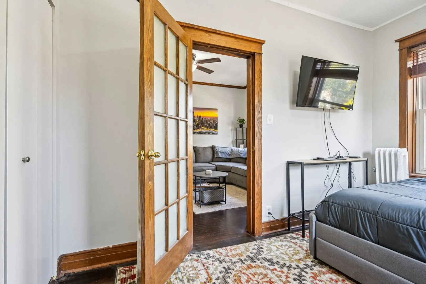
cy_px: 142
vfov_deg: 68.9
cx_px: 213
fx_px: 207
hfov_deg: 91.6
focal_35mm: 18
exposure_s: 1/20
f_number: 8
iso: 800
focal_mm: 17.5
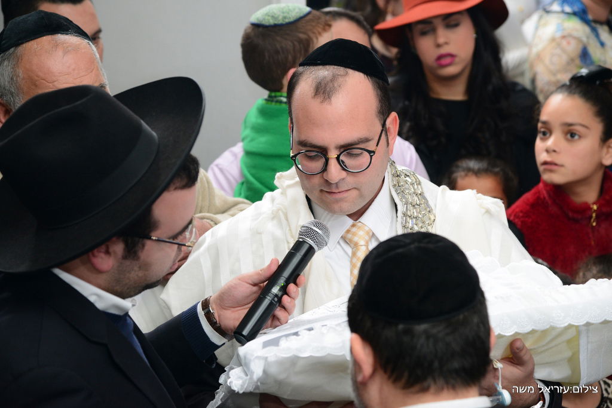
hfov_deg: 18.3
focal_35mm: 112
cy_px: 204
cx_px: 306
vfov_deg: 12.2
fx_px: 1904
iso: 1250
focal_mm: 112
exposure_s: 1/100
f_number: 5.6
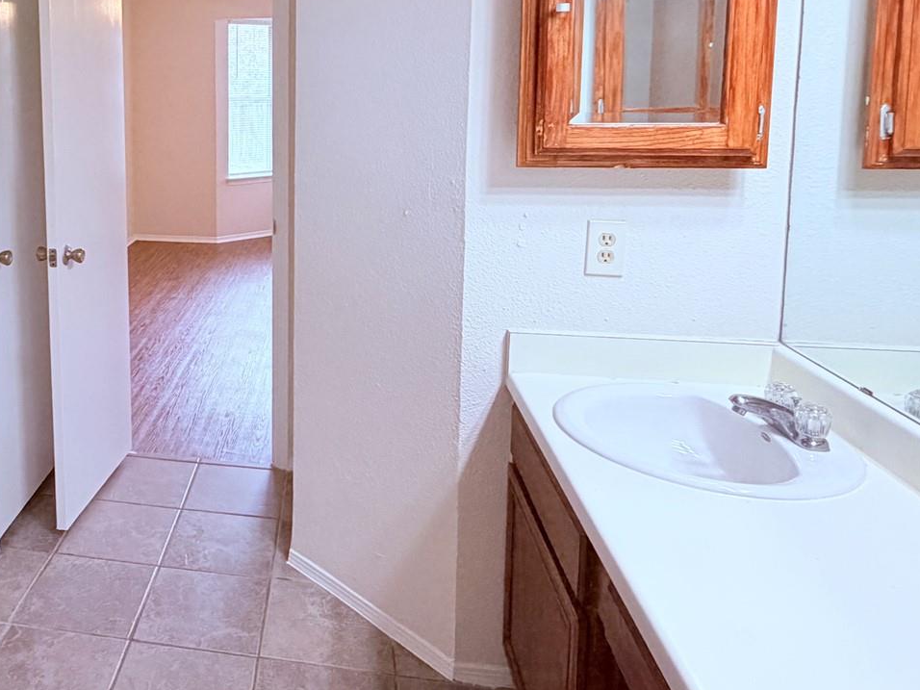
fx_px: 797
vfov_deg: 45.3
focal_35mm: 30
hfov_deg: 55.8
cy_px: 176
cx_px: 187
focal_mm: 2.22
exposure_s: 1/120
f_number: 2.2
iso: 250
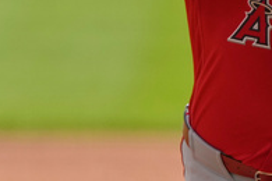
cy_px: 180
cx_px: 317
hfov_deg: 0.7
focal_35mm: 3149
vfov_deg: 0.4
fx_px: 23791
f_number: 4
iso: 640
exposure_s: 1/2500
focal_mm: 600
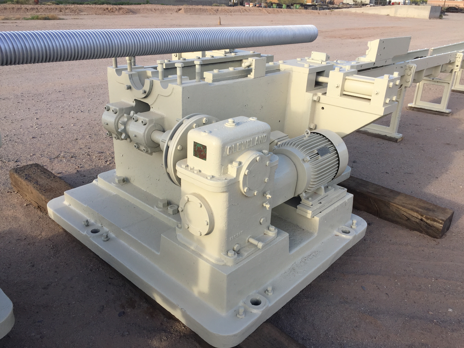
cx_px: 232
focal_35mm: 29
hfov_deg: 61.7
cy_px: 174
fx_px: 389
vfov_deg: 48.2
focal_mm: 4.15
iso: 32
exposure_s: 1/732
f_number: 2.2
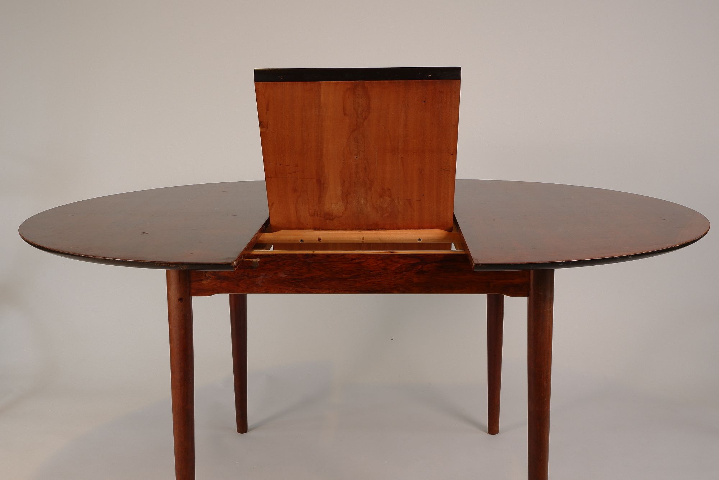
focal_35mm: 30
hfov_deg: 61.9
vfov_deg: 43.6
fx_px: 599
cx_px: 360
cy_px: 240
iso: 100
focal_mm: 20.3
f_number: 6.4
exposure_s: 1/5
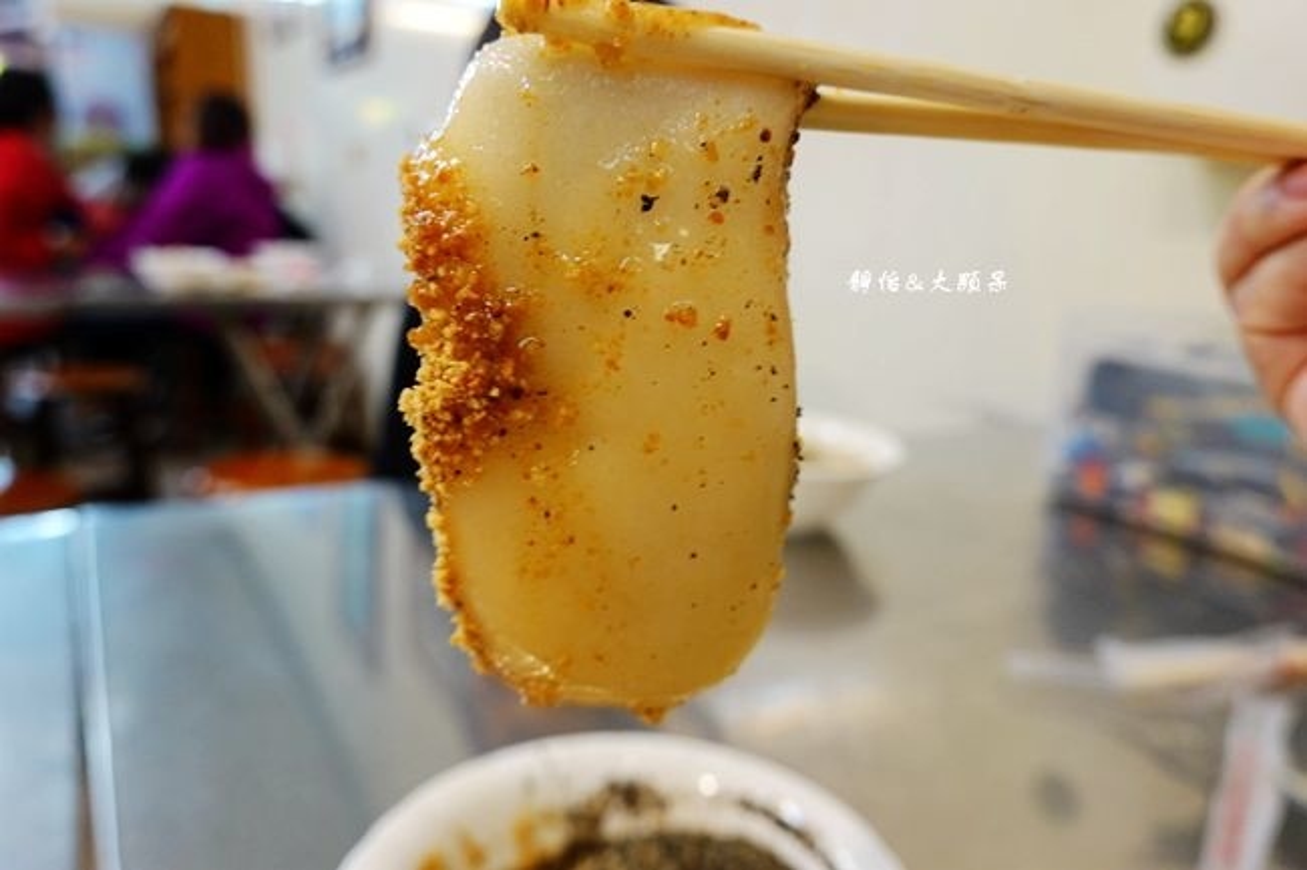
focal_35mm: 26
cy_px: 435
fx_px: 944
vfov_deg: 49.5
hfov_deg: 69.4
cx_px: 654
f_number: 3.2
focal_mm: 9.75
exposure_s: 1/30
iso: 500
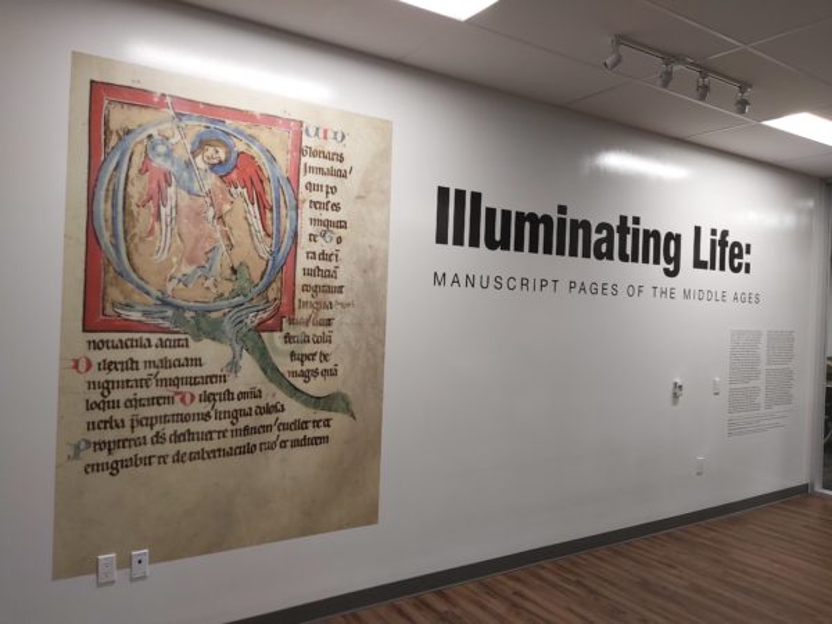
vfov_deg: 53.1
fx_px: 625
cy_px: 312
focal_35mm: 26
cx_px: 416
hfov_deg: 67.3
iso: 125
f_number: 1.7
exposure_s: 1/60
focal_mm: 3.92
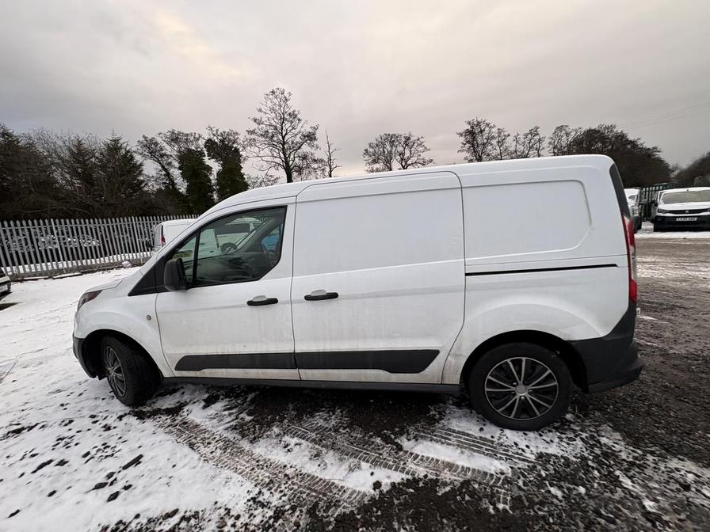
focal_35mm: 14
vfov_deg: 85.7
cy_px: 266
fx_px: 287
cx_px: 355
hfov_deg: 102.1
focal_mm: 2.22
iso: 64
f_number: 2.2
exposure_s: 1/99
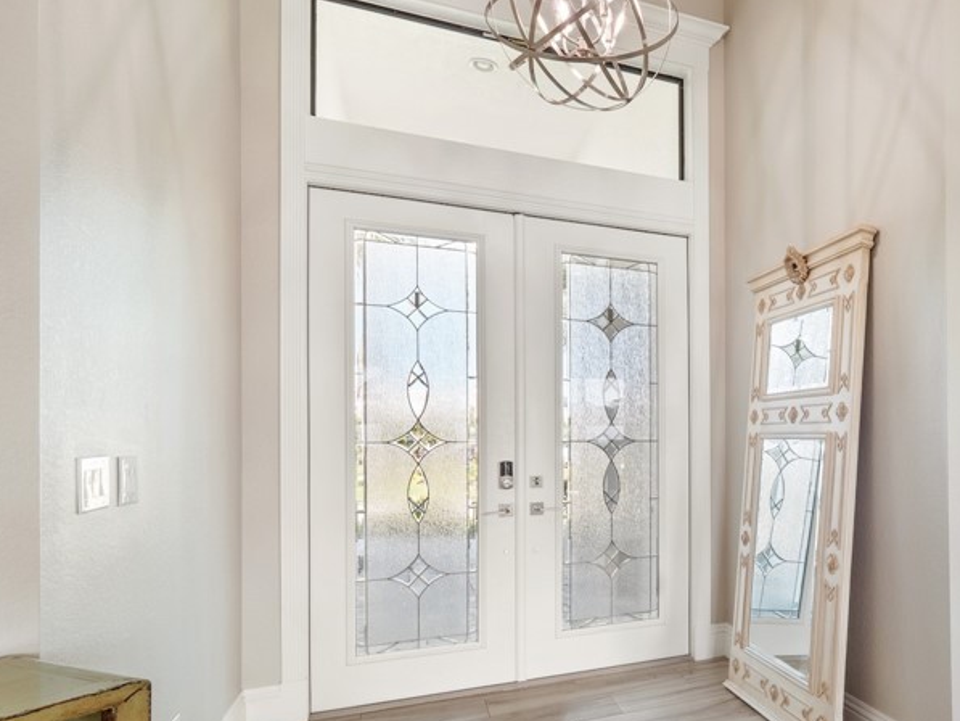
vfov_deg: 56.2
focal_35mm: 24
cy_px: 447
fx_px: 666
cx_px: 786
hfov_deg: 64.4
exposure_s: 1/10
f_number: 7.1
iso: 200
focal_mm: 7
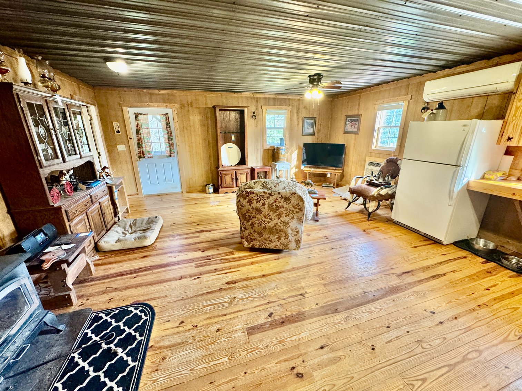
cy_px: 196
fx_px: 211
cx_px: 261
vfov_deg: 85.7
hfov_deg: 102.1
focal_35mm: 14
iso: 500
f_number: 2.2
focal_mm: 2.22
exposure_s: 1/60
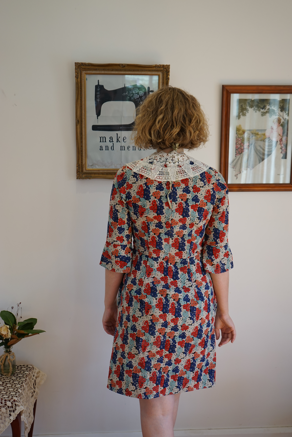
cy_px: 218
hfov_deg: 32.6
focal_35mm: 41
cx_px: 146
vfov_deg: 47.4
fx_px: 499
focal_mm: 41
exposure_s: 1/160
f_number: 4.5
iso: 400
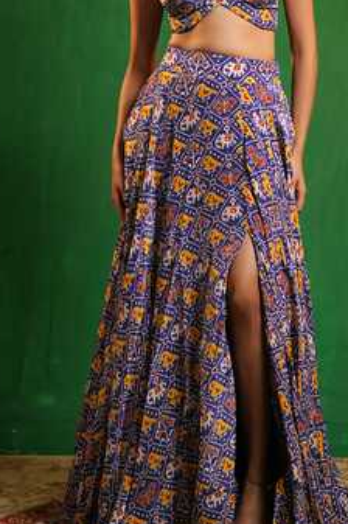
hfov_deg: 17.4
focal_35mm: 78
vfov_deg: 25.9
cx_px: 222
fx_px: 1133
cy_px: 181
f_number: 2.8
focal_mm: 50
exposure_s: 1/160
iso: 400
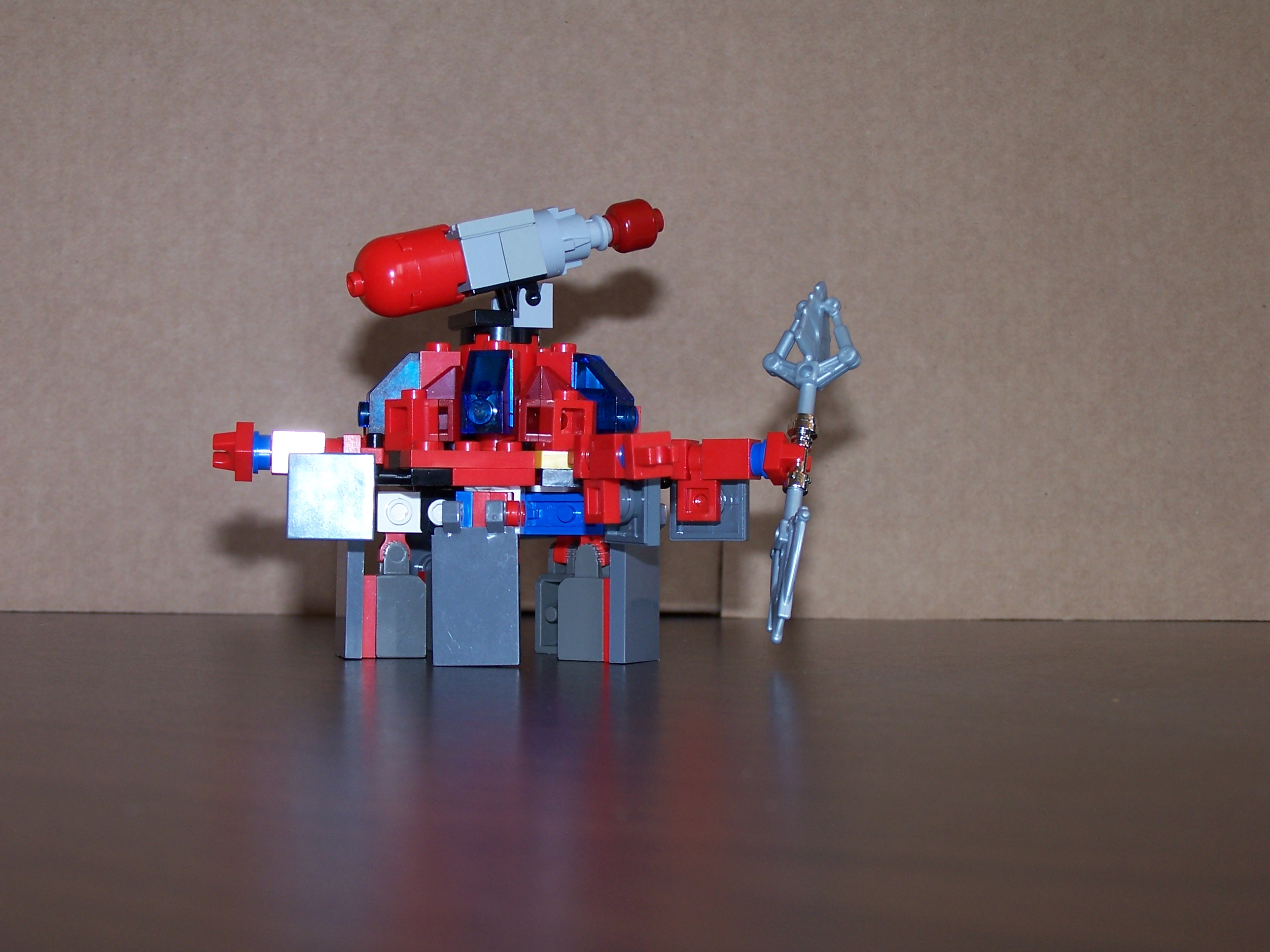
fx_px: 2458
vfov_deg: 21.9
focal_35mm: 67
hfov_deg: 29.0
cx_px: 635
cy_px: 476
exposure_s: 1/80
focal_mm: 11.1
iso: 80
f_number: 3.2
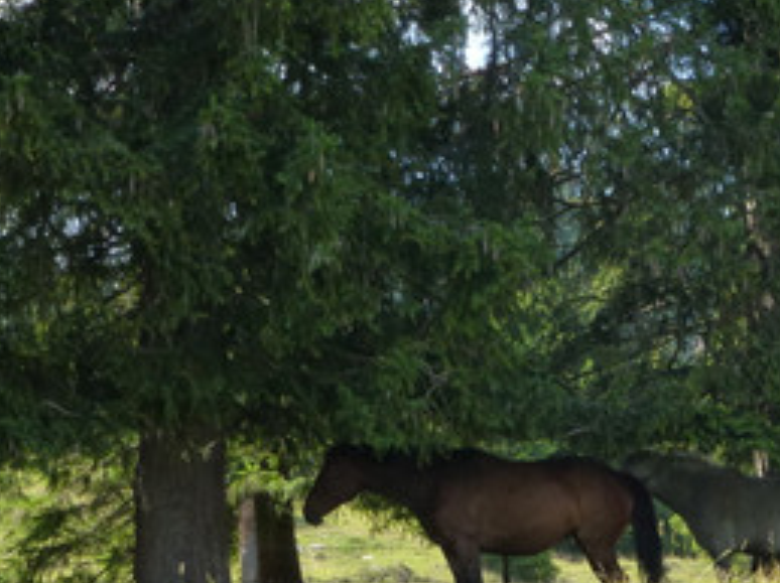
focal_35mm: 219
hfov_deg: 9.0
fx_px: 4930
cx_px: 587
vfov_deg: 6.8
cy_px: 545
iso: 160
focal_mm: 18.7
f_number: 5
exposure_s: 1/200
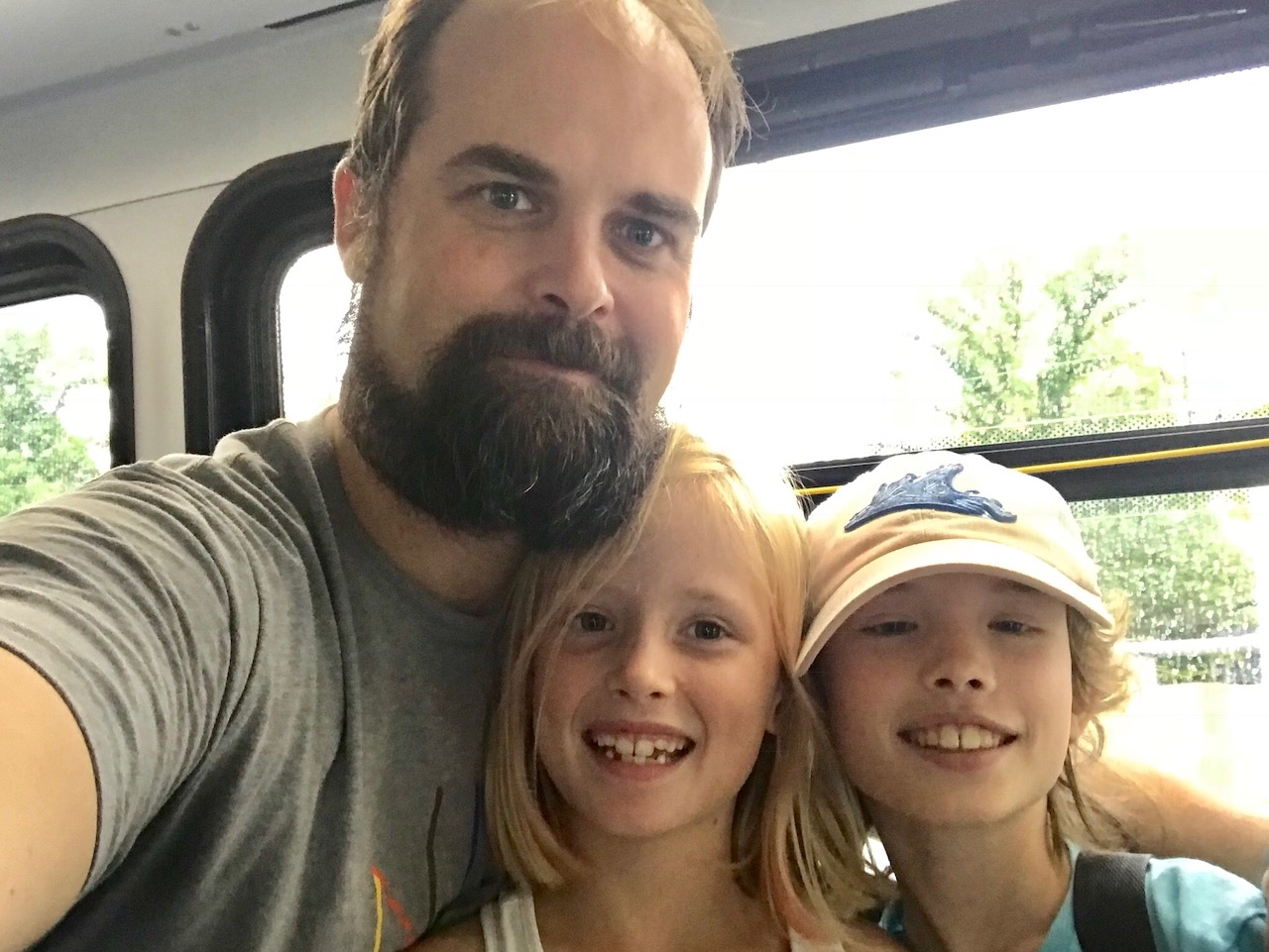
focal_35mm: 32
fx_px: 1174
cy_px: 476
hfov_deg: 56.8
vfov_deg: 44.2
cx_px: 634
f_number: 2.2
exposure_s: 1/30
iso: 125
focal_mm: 2.87
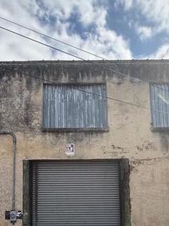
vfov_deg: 50.6
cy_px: 193
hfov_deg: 42.9
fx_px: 215
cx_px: 77
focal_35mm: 33
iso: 64
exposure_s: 1/1399
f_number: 2.2
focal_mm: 2.22
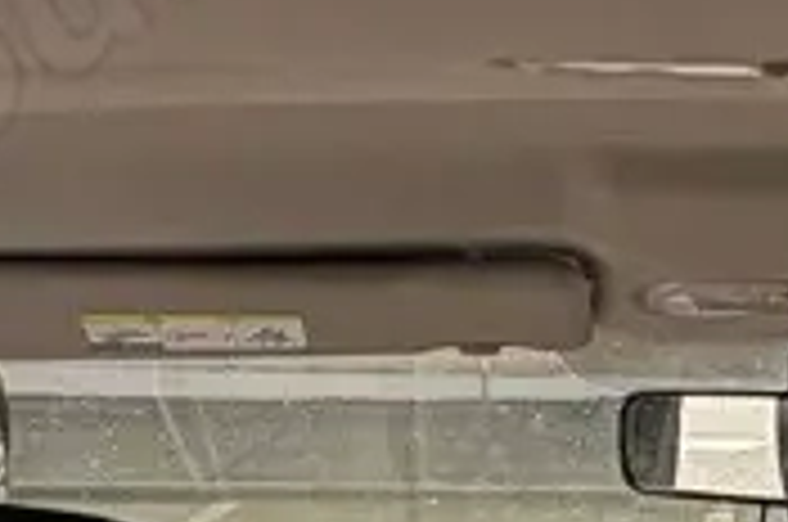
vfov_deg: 9.1
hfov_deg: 14.3
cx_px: 657
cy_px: 1004
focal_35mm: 143
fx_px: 3124
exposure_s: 1/10
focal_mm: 6.76
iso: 1000
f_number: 1.78
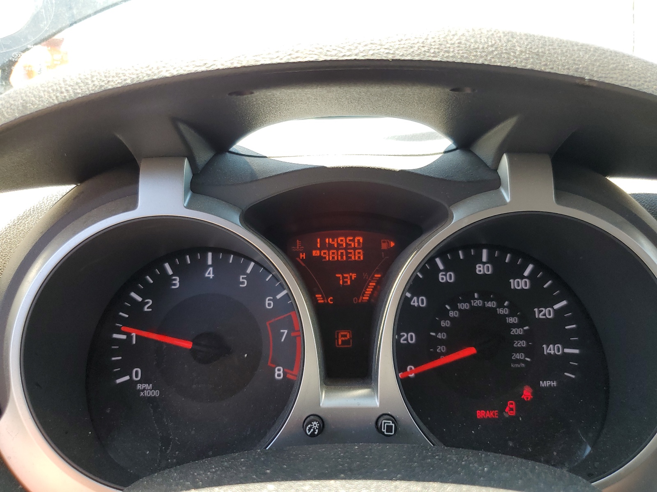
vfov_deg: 53.1
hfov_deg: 67.3
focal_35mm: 26
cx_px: 328
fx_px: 493
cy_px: 246
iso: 50
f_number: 1.5
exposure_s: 1/227
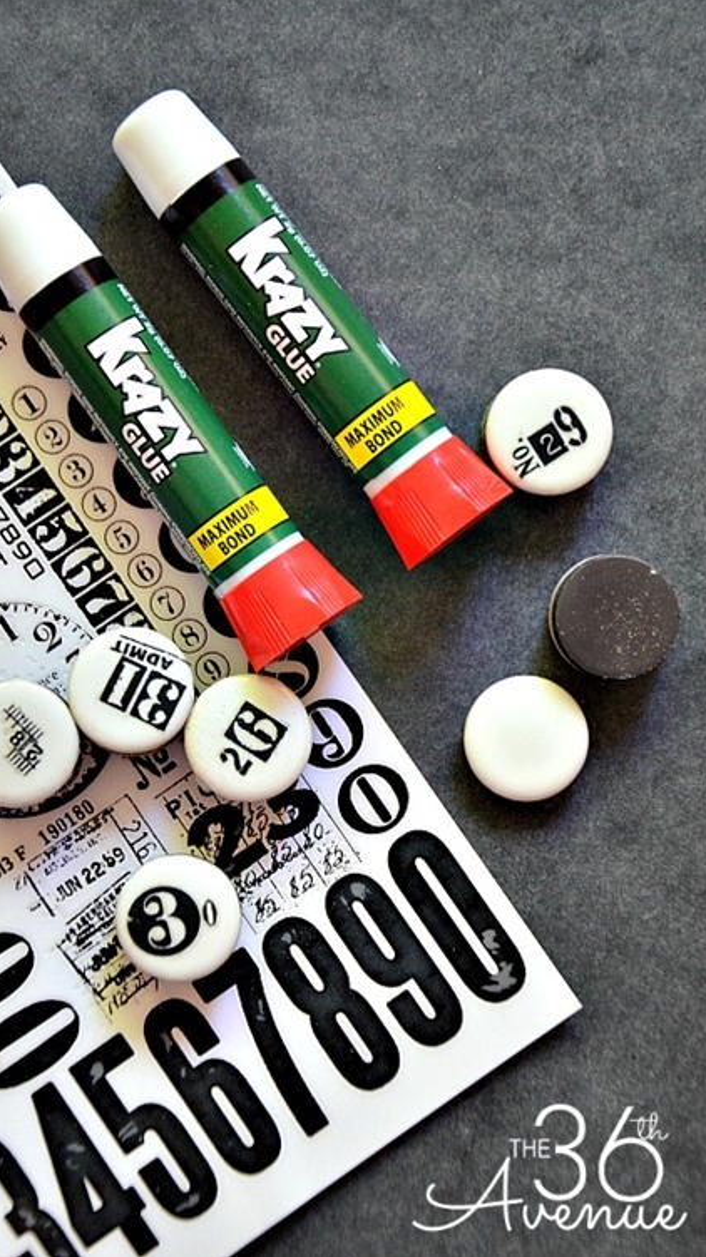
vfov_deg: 25.9
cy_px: 627
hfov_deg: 14.7
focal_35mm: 82
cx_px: 308
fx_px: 2731
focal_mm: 52
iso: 800
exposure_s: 1/30
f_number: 5
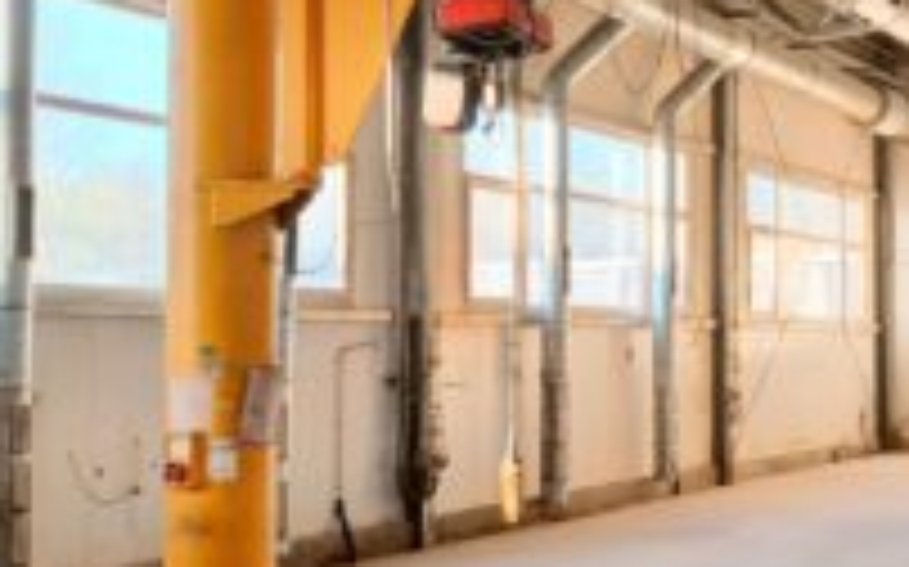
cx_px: 864
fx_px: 1461
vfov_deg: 22.0
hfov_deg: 32.4
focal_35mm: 59
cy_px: 310
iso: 100
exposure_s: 1/50
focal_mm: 4.6
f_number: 1.8
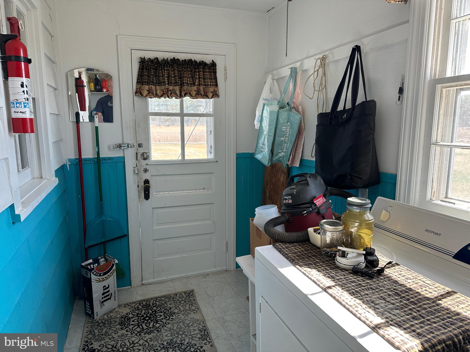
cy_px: 176
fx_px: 326
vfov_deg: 56.8
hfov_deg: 71.6
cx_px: 235
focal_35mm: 24
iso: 80
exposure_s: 1/169
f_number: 1.78
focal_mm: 6.86
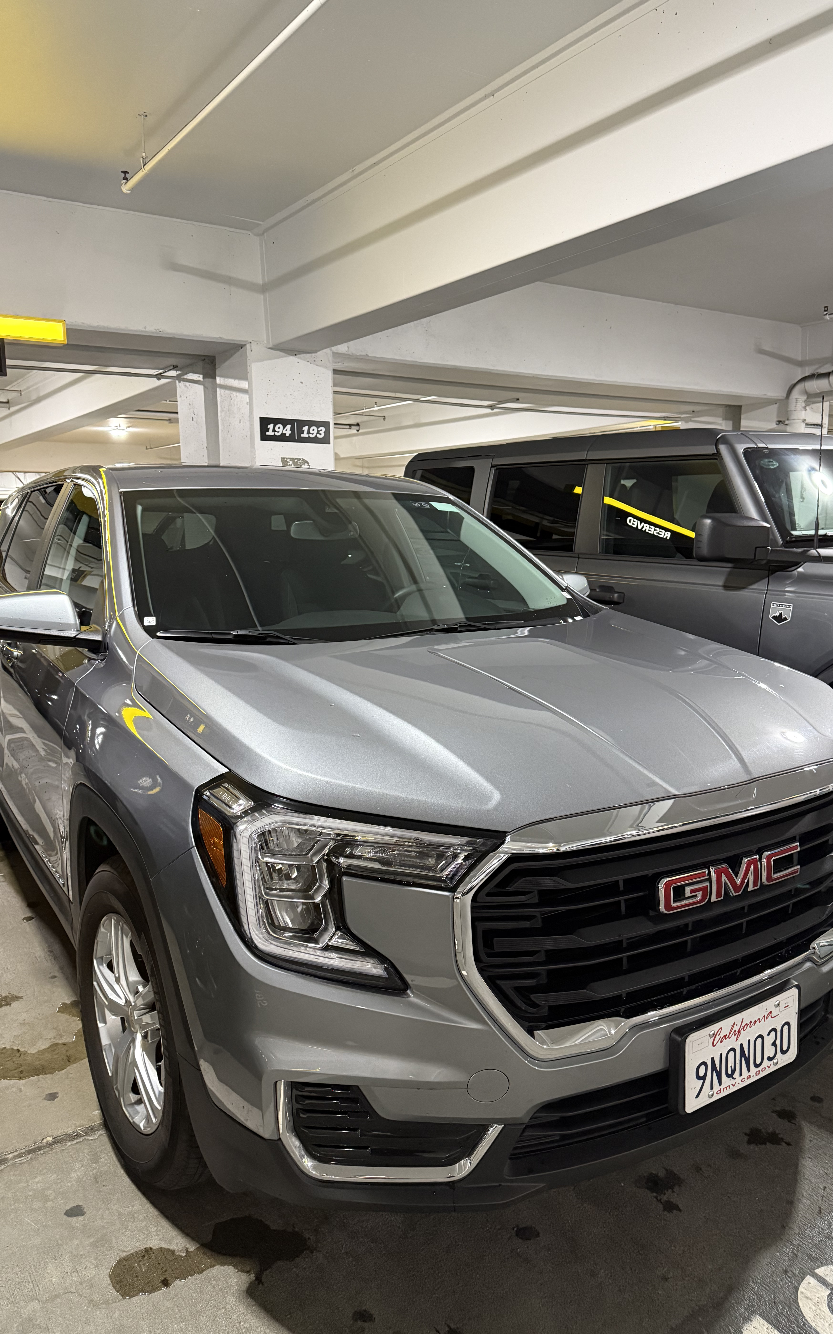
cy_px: 659
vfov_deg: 70.4
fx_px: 944
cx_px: 458
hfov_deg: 47.5
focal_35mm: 26
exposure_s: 1/60
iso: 640
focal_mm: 6.76
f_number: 1.78
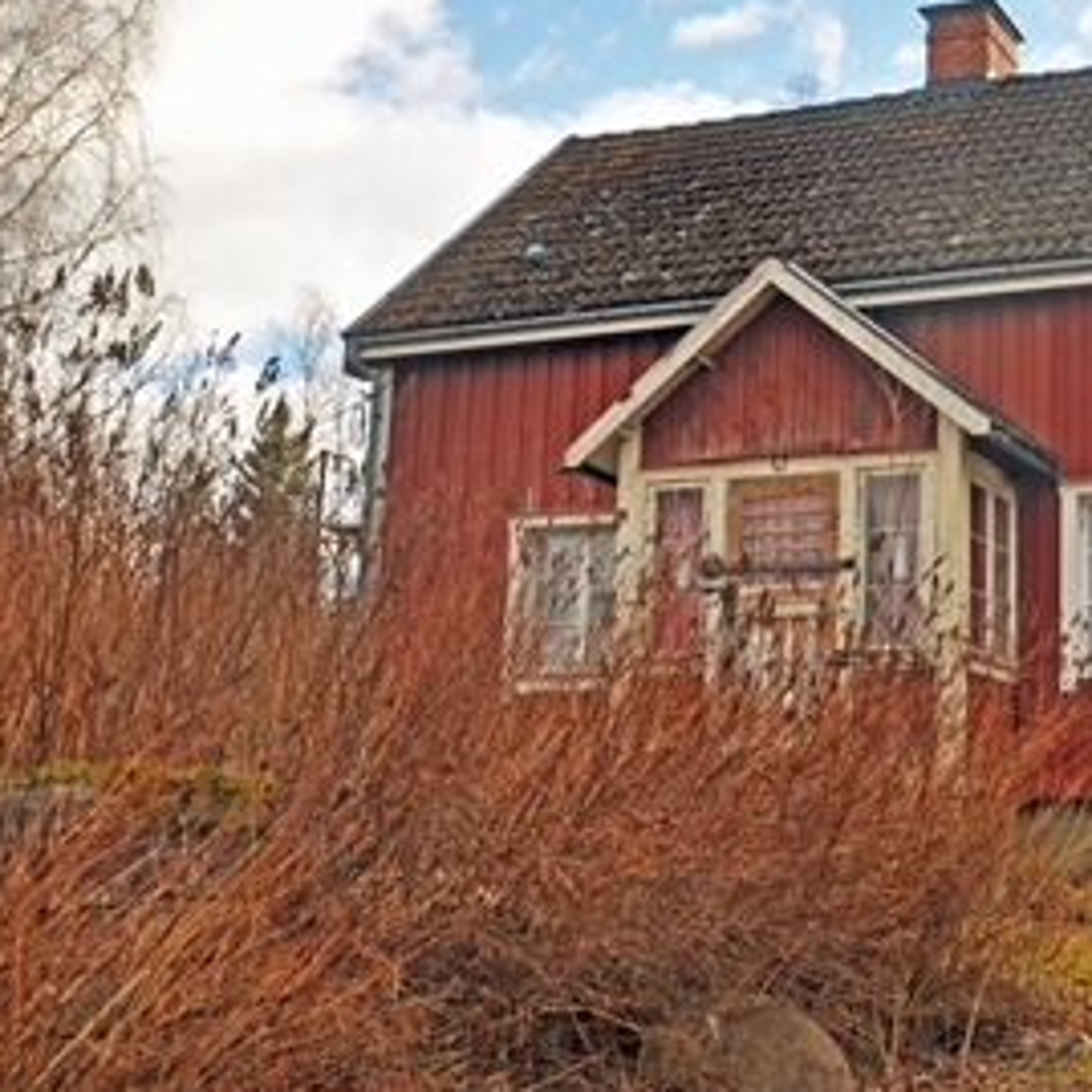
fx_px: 1886
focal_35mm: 53
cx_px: 974
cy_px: 426
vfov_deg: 32.2
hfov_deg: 30.9
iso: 200
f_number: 8
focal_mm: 21
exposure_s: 1/250
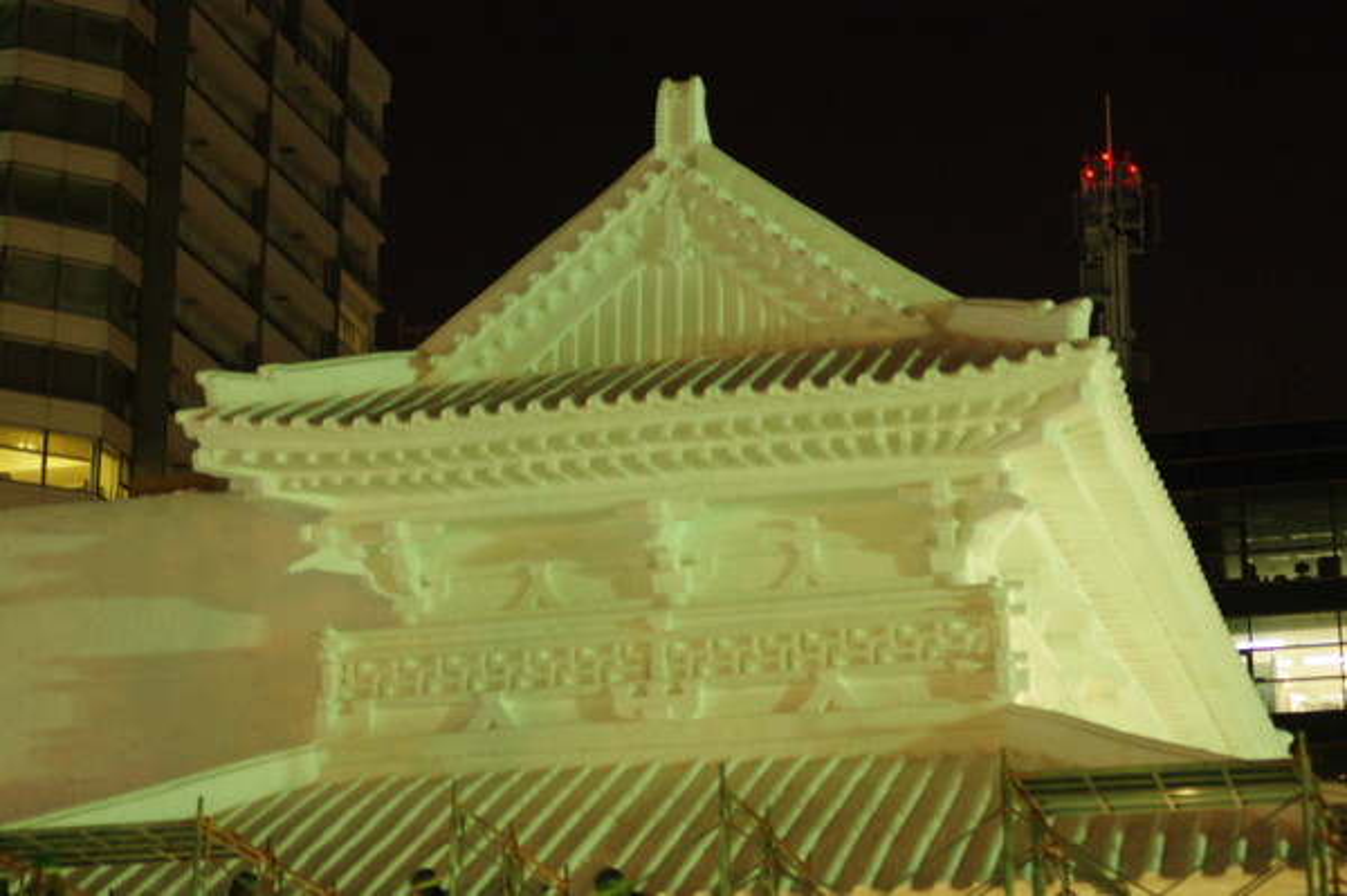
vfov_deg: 16.6
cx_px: 674
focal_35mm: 82
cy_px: 448
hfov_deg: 24.8
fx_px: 3066
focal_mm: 55
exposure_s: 1/15
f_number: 2.8
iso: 800
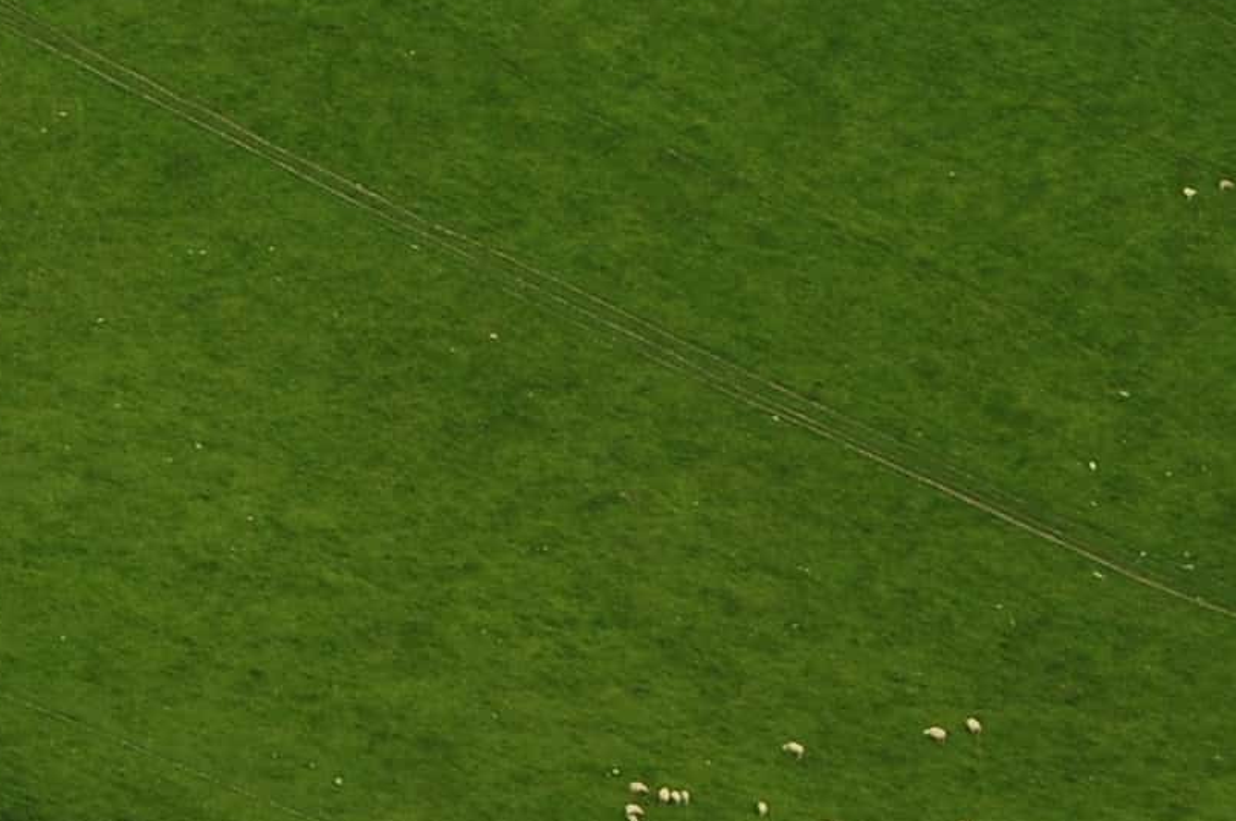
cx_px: -1025
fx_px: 5451
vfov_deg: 8.3
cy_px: -587
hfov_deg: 11.9
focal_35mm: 159
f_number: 8
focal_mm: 20
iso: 200
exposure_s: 1/160
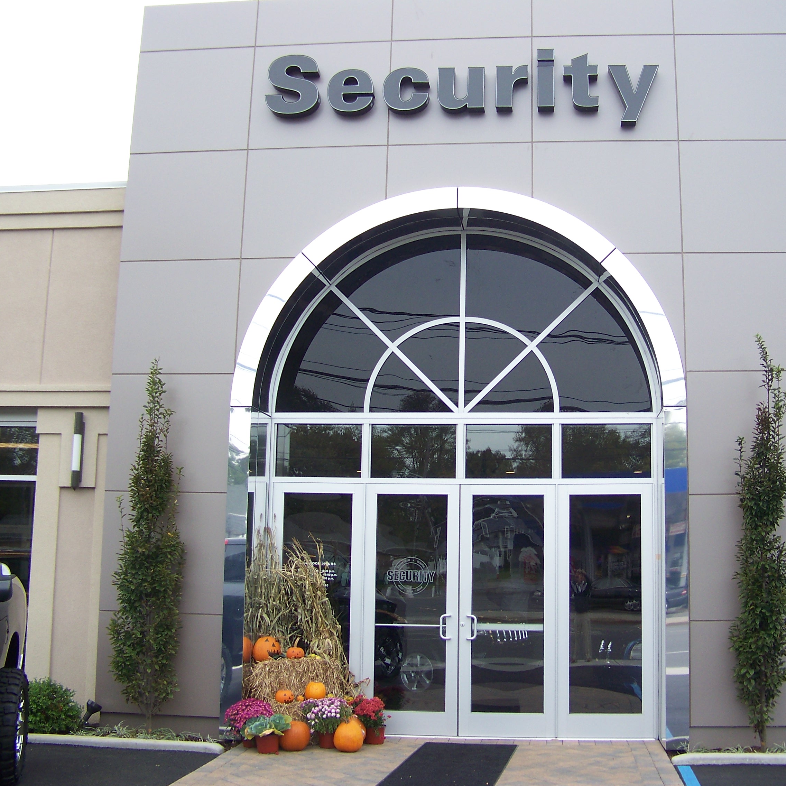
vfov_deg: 39.2
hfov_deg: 39.0
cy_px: 393
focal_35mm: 43
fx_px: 1105
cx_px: 462
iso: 64
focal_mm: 5.85
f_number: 2.8
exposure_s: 1/250
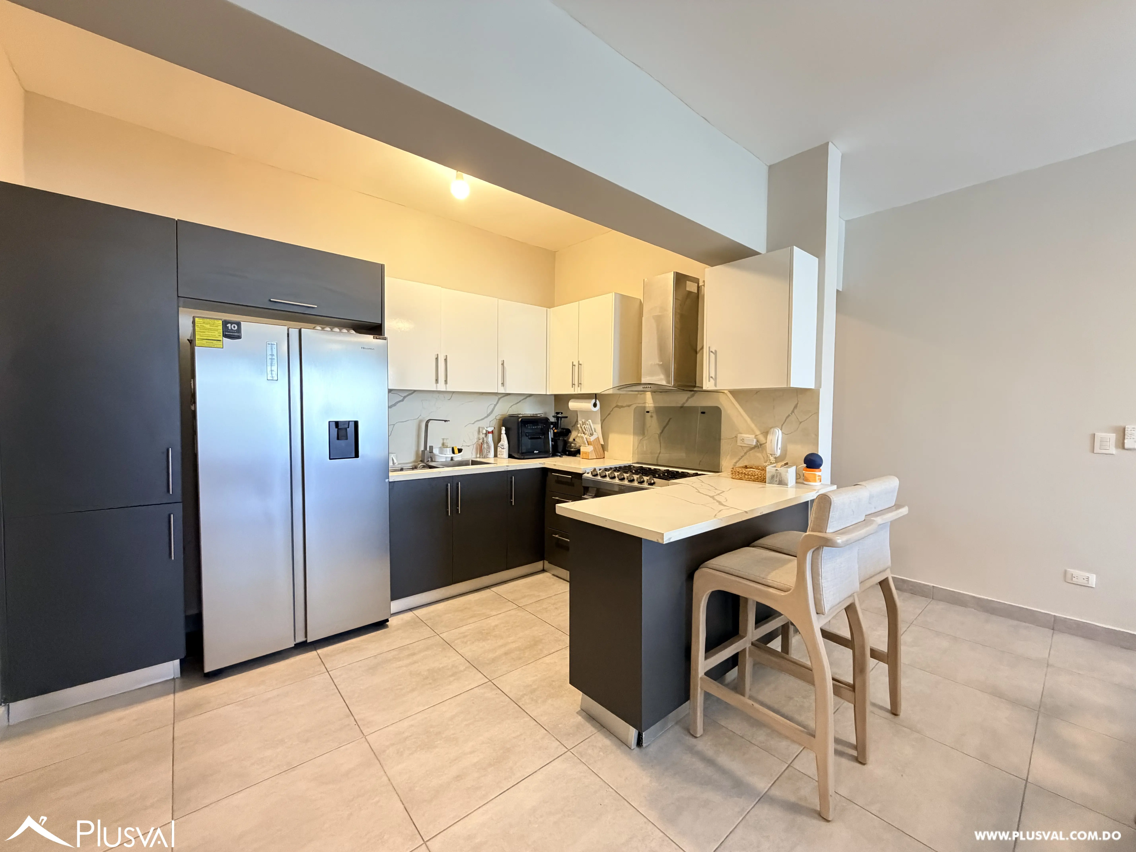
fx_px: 459
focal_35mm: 14
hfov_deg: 102.1
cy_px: 426
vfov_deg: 85.7
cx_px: 568
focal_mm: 2.22
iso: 640
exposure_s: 1/60
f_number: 2.2
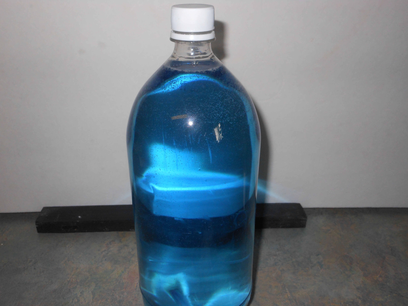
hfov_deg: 55.4
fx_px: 389
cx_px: 204
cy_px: 153
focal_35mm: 33
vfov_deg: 42.9
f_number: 11.2
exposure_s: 1/25
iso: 200
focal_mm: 5.9
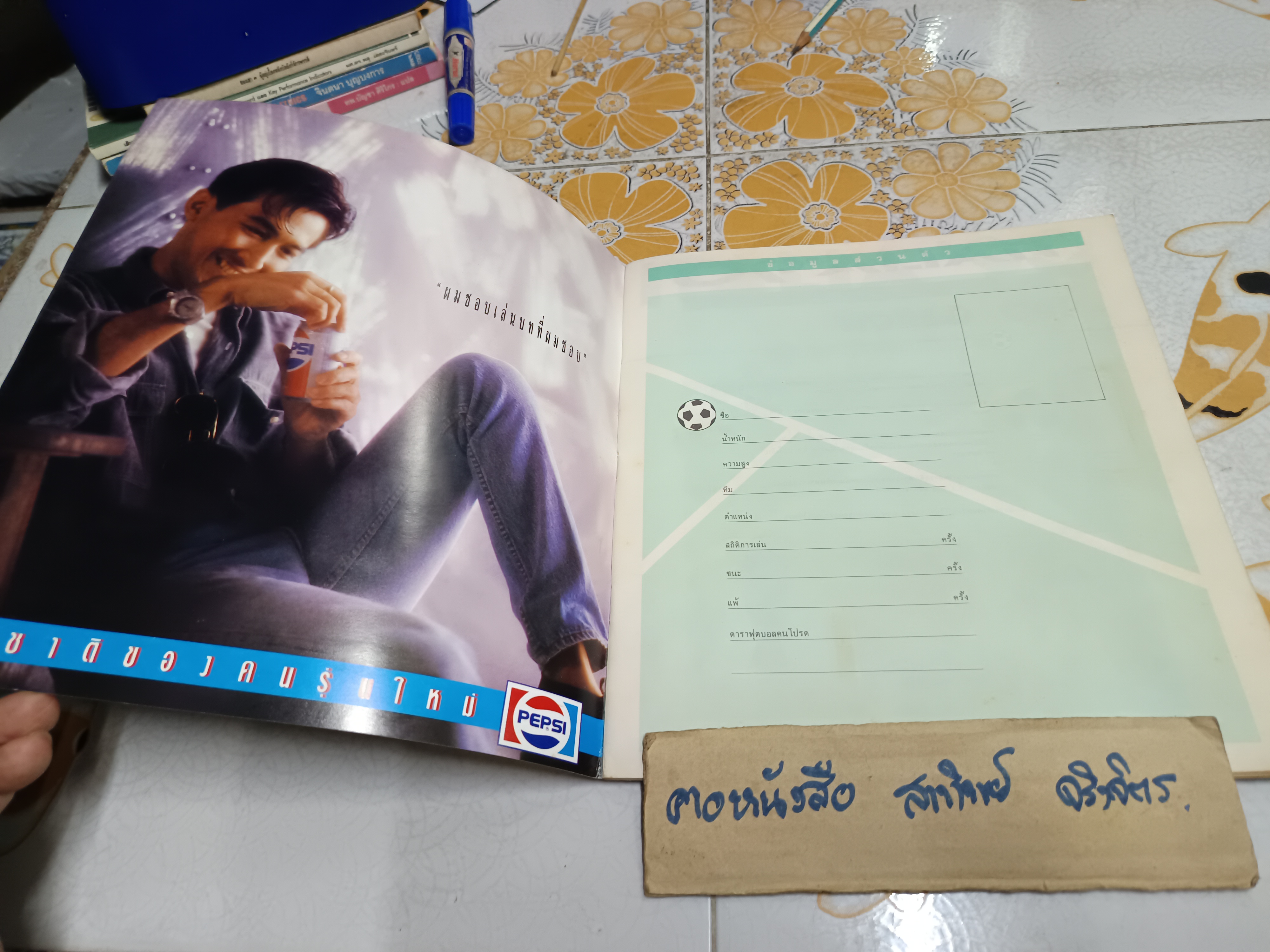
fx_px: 881
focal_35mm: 24
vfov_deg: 56.8
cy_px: 476
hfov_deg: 71.6
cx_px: 635
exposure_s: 1/33.3
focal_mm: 5.31
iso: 1099
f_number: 1.7
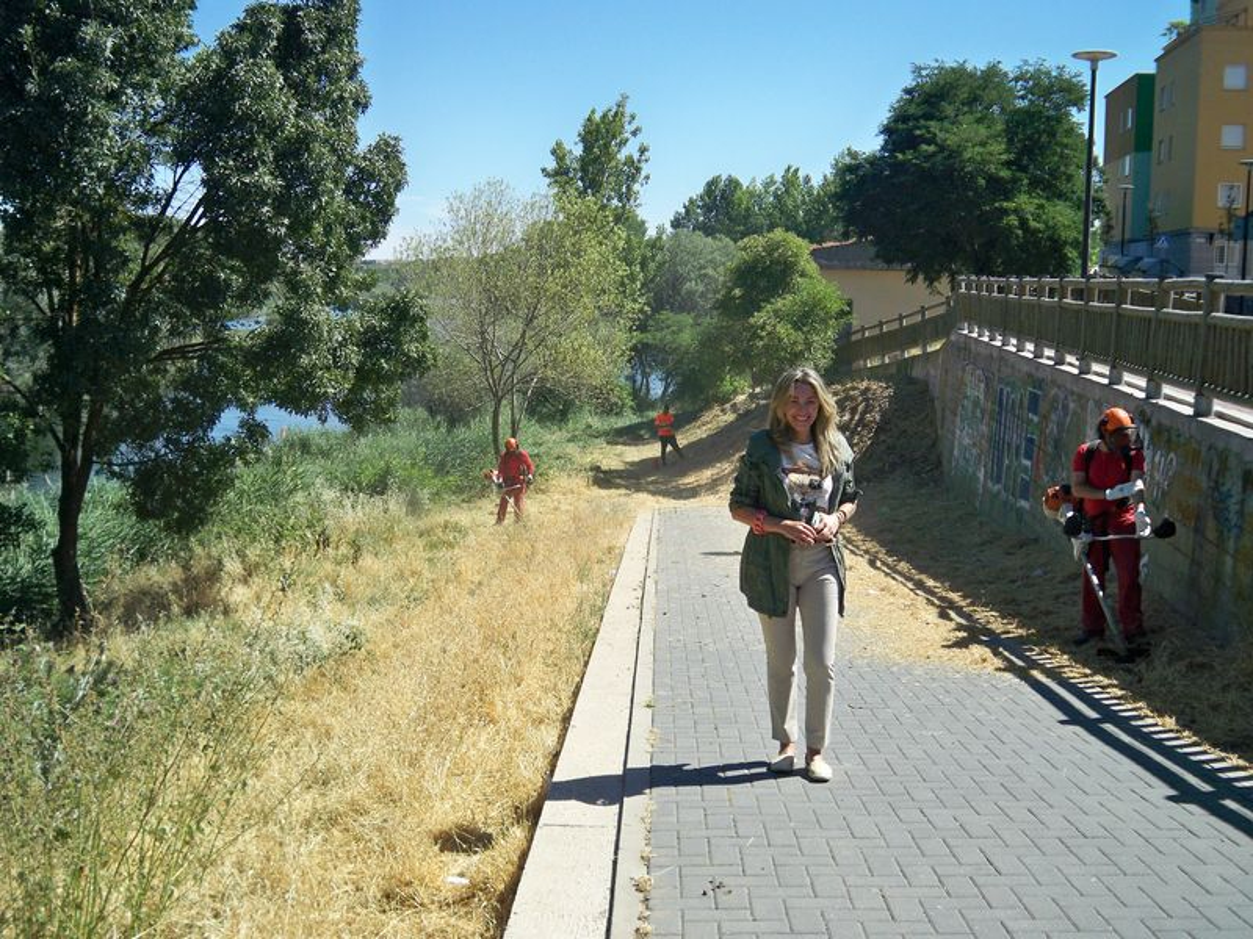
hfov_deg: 50.1
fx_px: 1339
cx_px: 626
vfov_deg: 38.7
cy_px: 470
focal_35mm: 37
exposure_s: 1/200
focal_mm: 7.9
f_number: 8.6
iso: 80
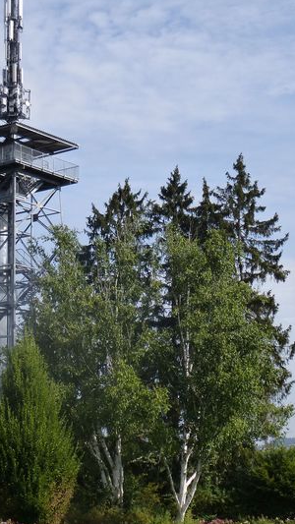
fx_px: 931
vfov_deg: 31.4
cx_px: 97
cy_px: 214
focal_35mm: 67
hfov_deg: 18.0
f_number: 3.9
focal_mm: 7.4
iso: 160
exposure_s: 1/1000
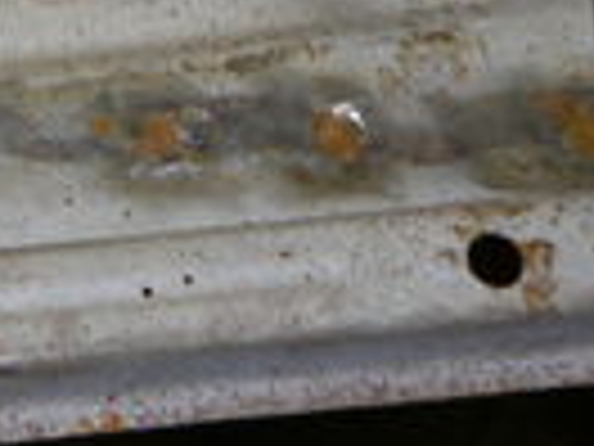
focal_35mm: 175
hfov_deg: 10.0
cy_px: -288
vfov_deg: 8.2
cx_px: -770
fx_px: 3003
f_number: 2.8
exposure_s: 1/30
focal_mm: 6
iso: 100
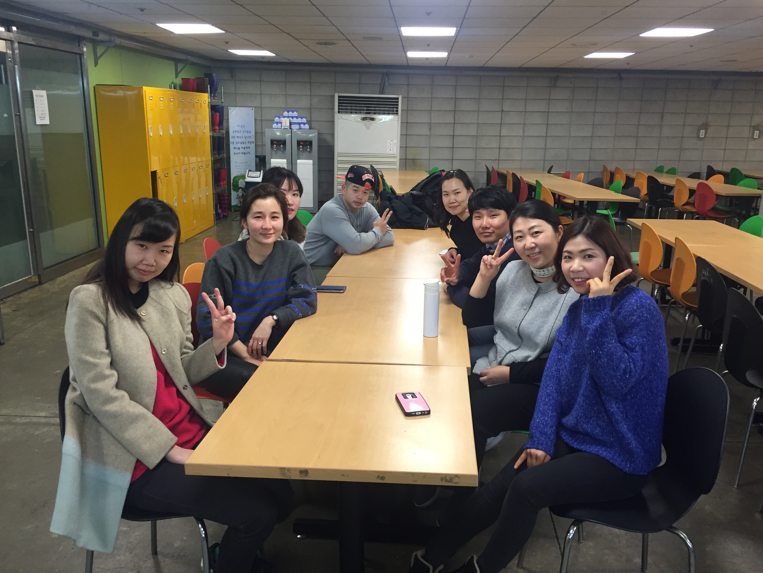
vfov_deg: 48.2
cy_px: 286
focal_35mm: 29
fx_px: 639
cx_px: 382
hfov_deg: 61.7
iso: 125
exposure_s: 1/30
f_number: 2.2
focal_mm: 4.15
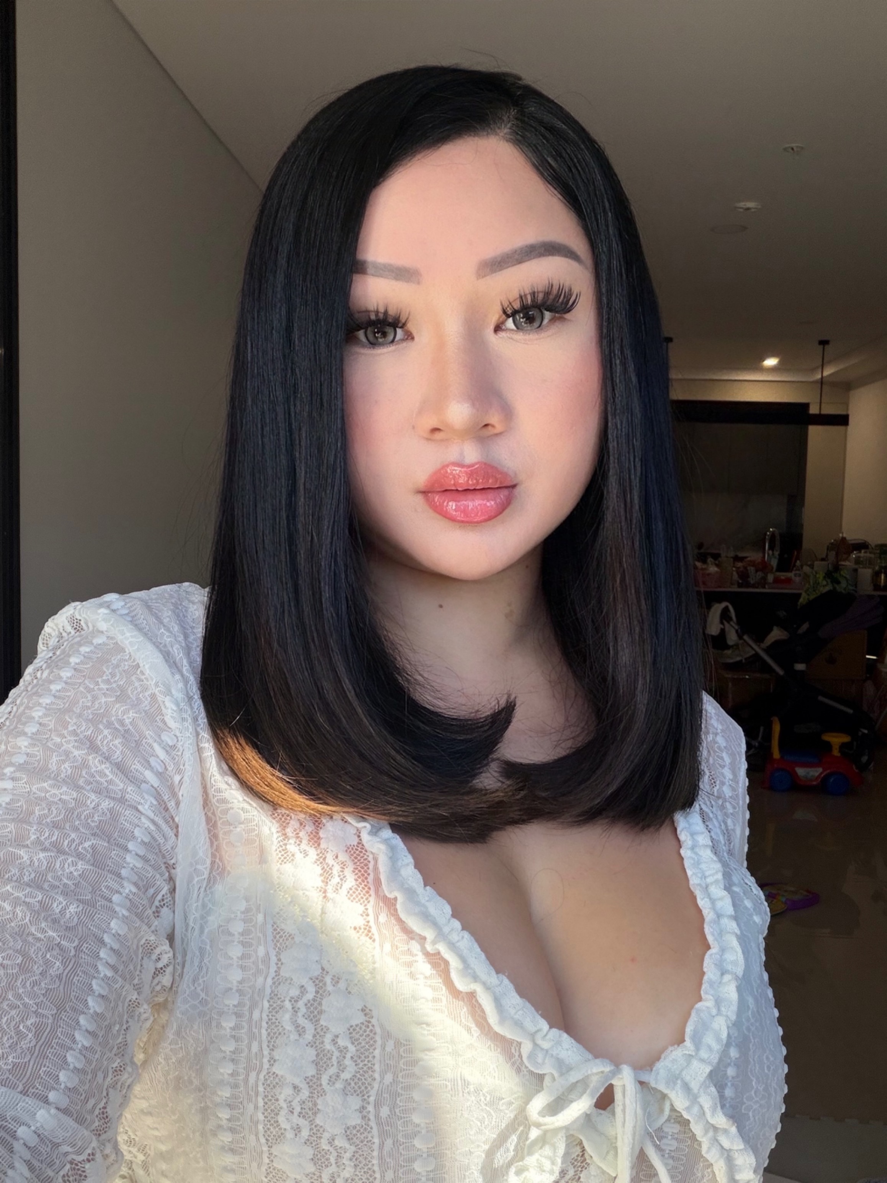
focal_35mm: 30
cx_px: 444
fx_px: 1025
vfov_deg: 60.0
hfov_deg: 46.8
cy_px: 592
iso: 80
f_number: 1.9
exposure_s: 1/155
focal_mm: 2.71
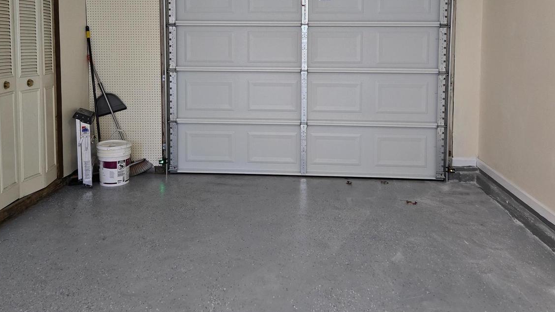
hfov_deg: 58.0
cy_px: 83
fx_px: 500
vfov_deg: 34.0
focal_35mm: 34
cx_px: 276
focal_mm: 5.4
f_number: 1.8
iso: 640
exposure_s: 1/60
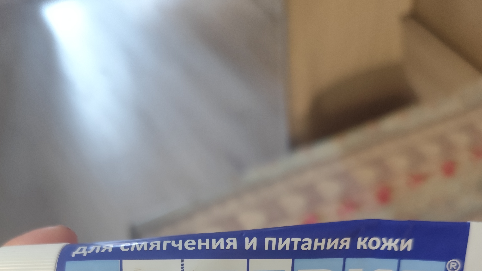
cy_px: 324
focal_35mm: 34
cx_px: 243
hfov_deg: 58.0
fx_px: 435
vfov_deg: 29.8
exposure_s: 1/25
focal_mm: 6.19
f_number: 1.65
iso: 1600
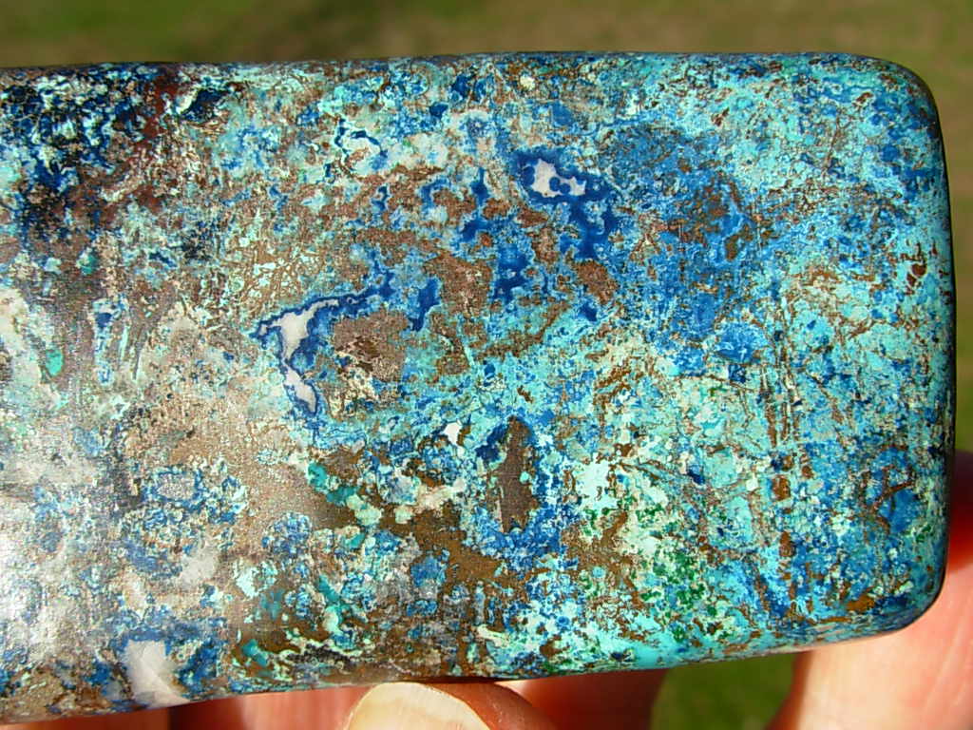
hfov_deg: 49.0
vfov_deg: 37.7
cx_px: 486
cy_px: 365
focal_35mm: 38
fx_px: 1068
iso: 50
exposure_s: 1/527
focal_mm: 6.3
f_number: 4.9
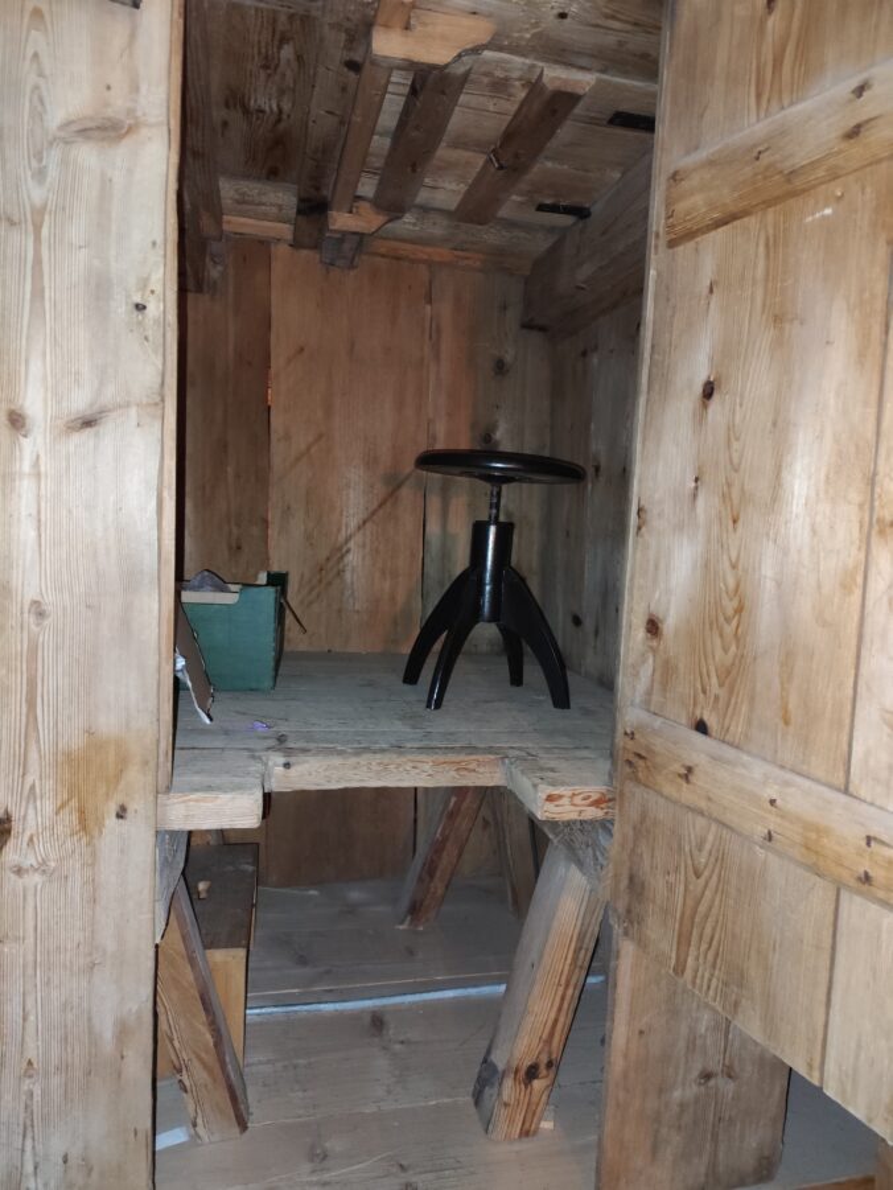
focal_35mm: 23
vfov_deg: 73.9
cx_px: 446
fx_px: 791
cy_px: 595
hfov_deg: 58.9
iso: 3200
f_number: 1.65
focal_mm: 6.19
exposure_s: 1/14.3
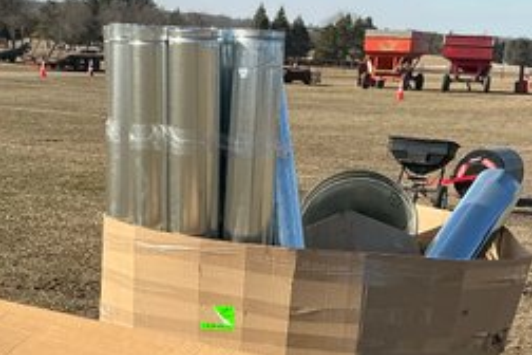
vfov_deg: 17.8
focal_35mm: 73
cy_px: 422
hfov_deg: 27.6
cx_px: 191
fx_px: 1079
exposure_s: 1/1490
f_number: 1.8
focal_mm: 3
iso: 25
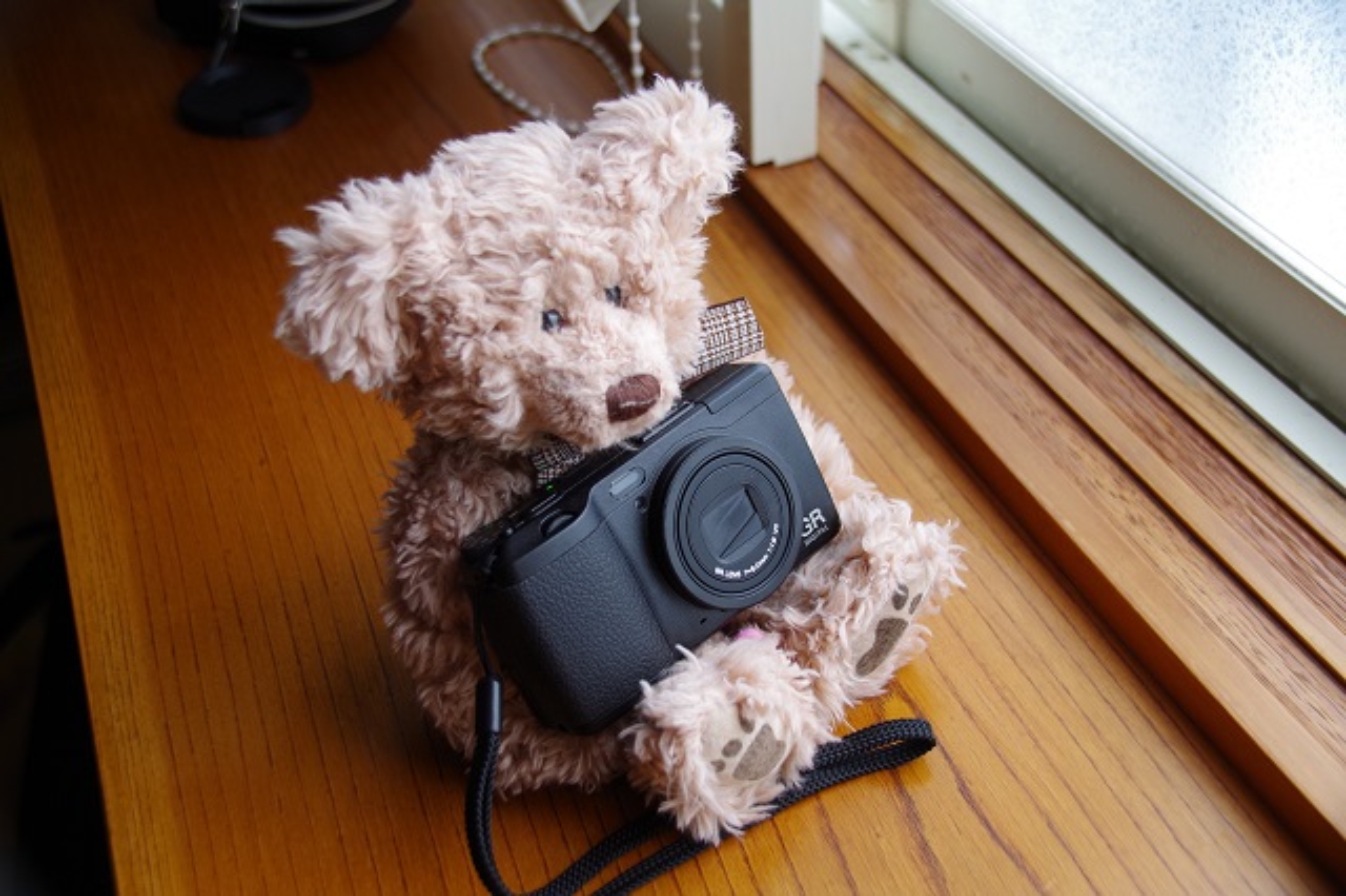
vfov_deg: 29.2
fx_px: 1719
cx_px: 673
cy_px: 448
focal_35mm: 46
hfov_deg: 42.8
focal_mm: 31
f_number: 4
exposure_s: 1/60
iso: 200
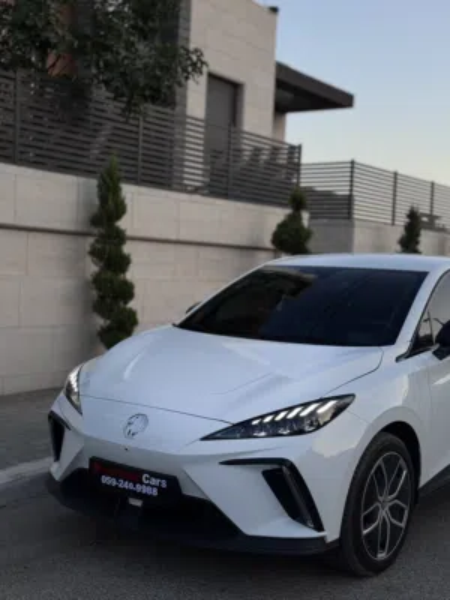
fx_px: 832
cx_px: 225
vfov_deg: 39.7
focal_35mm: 48
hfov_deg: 30.3
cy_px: 300
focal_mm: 6.76
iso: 64
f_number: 1.78
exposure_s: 1/980
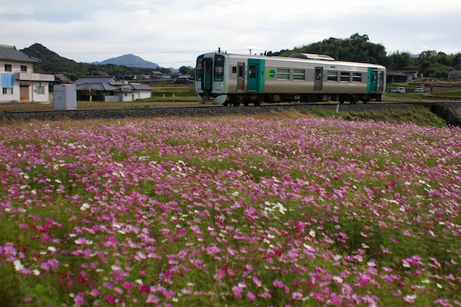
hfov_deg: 46.4
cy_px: 154
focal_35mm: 42
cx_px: 230
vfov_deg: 31.8
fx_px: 537
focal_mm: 28
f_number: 4
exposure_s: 1/4000
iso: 400
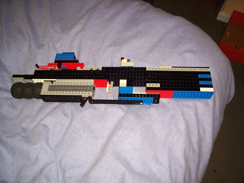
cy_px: 92
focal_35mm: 34
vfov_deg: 41.8
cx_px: 122
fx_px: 240
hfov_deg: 54.0
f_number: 2.7
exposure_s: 1/60
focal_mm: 5.6
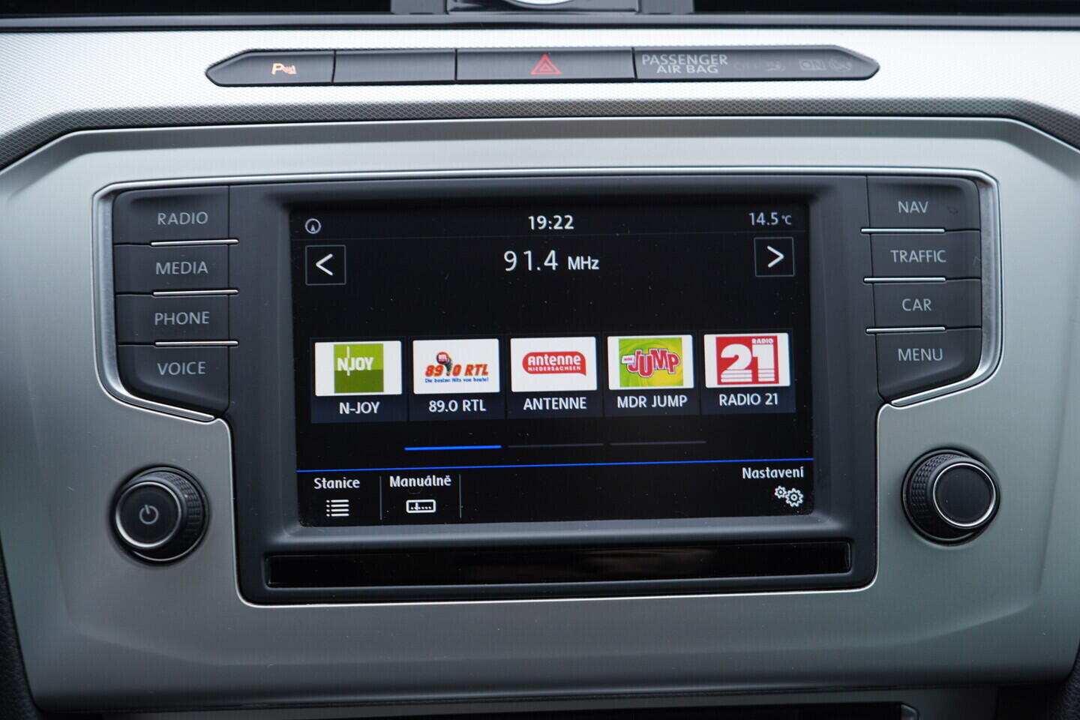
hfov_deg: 53.1
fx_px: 1080
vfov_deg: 36.9
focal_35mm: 36
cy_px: 360
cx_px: 540
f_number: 3.2
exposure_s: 1/40
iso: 125
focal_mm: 24
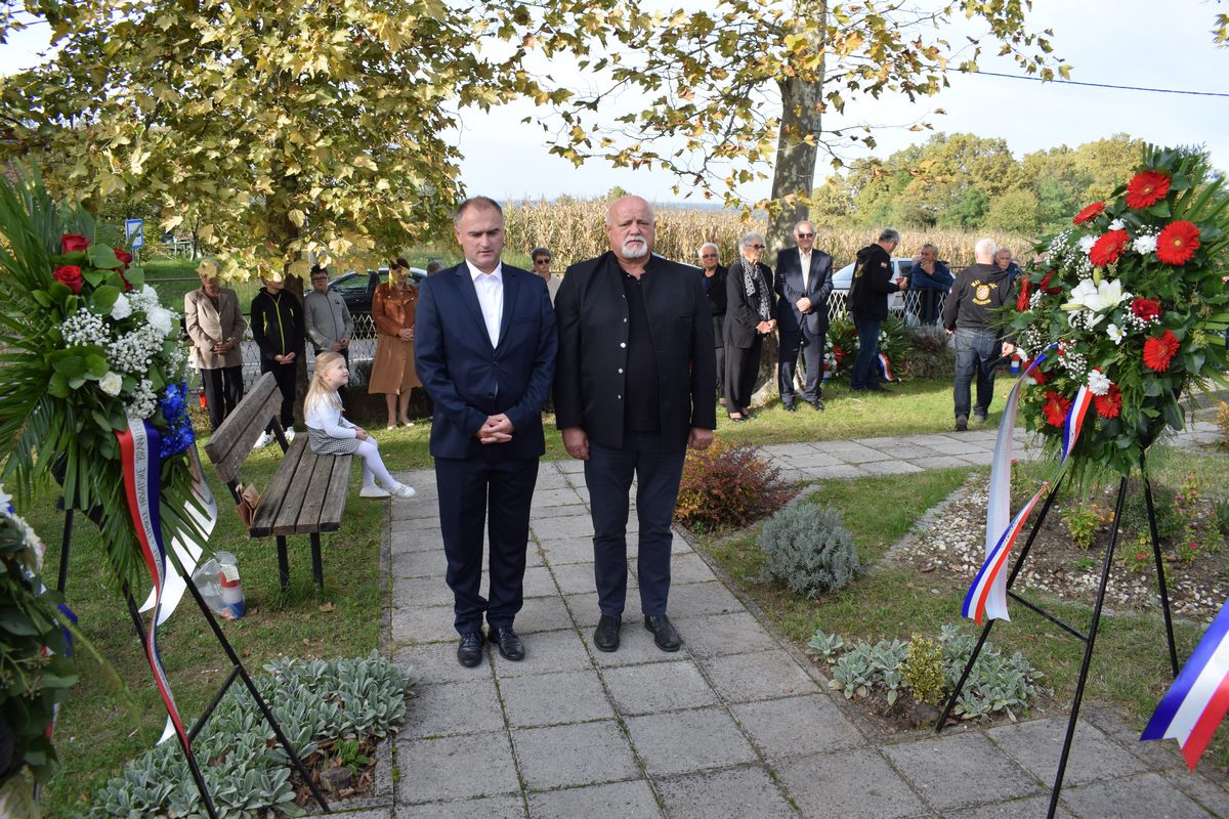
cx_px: 614
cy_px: 410
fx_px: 922
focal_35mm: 27
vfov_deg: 47.9
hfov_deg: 67.4
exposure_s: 1/250
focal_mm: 18
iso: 320
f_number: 8
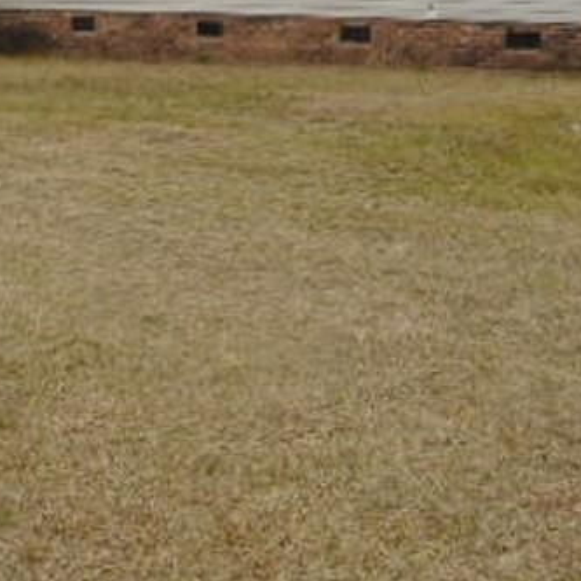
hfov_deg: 25.3
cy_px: 204
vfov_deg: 25.3
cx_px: 223
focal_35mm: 68
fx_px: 1291
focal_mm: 4.5
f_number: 3.7
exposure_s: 1/320
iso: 80
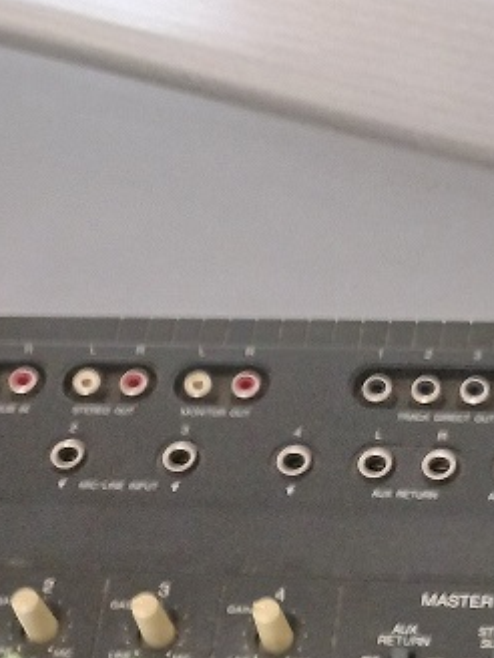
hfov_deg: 17.0
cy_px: 889
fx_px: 1598
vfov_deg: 20.9
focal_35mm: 84
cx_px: 533
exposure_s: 1/17
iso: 800
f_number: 1.8
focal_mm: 4
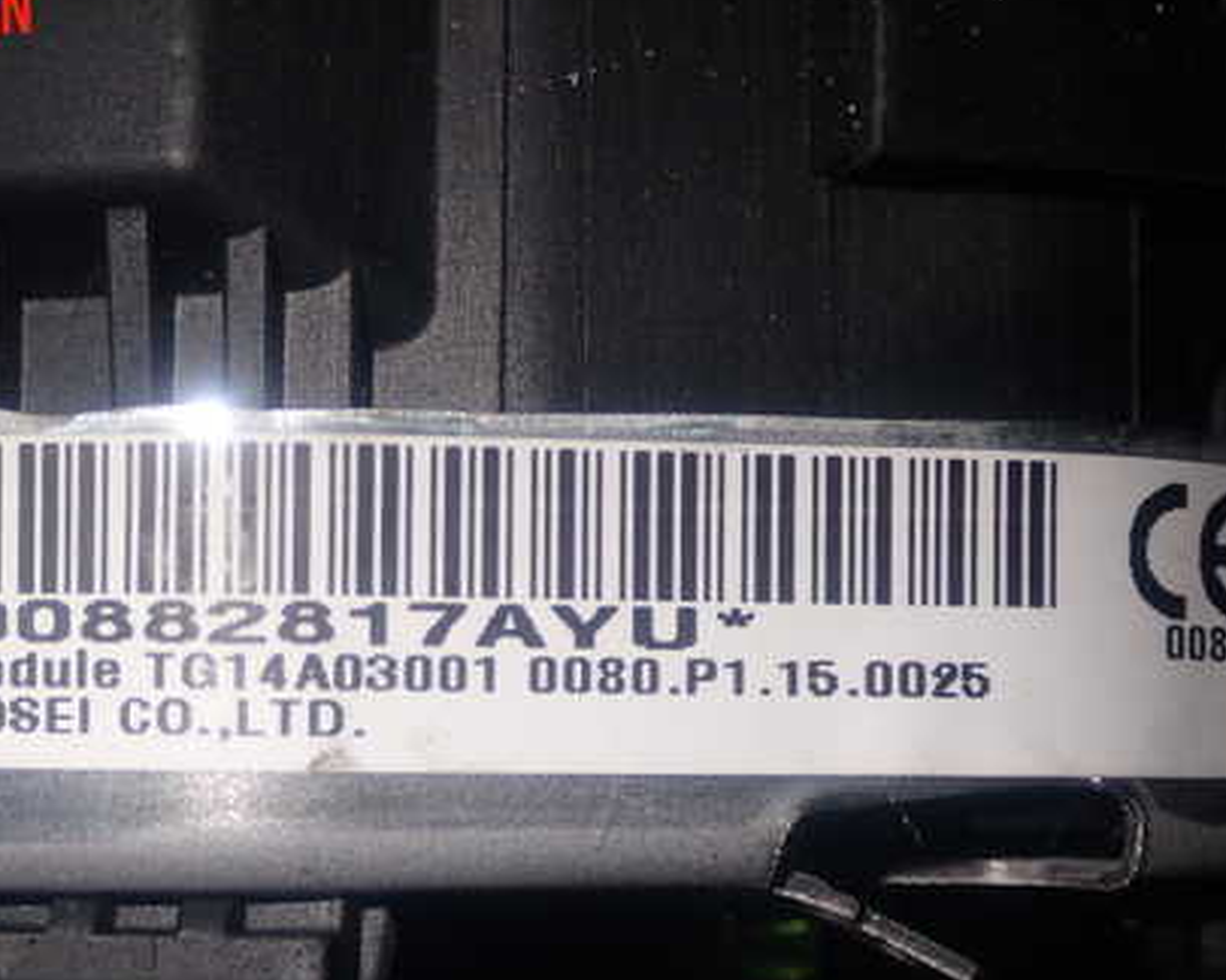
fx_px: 2830
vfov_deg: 19.6
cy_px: 656
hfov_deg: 24.3
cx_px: 391
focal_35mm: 78
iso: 200
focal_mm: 9.65
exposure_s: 1/50
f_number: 10
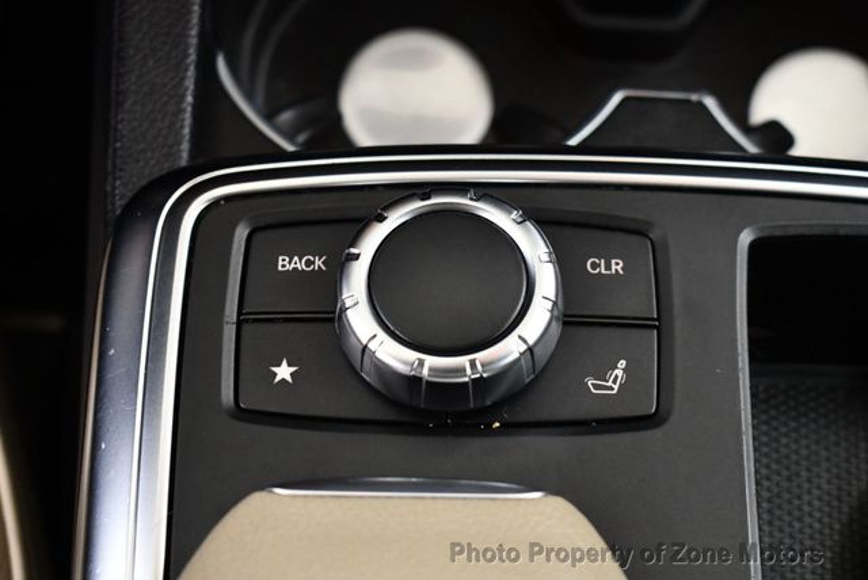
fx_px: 1931
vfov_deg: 17.1
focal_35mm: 80
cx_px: 434
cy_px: 290
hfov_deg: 25.3
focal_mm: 40
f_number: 5
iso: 3200
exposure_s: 1/60
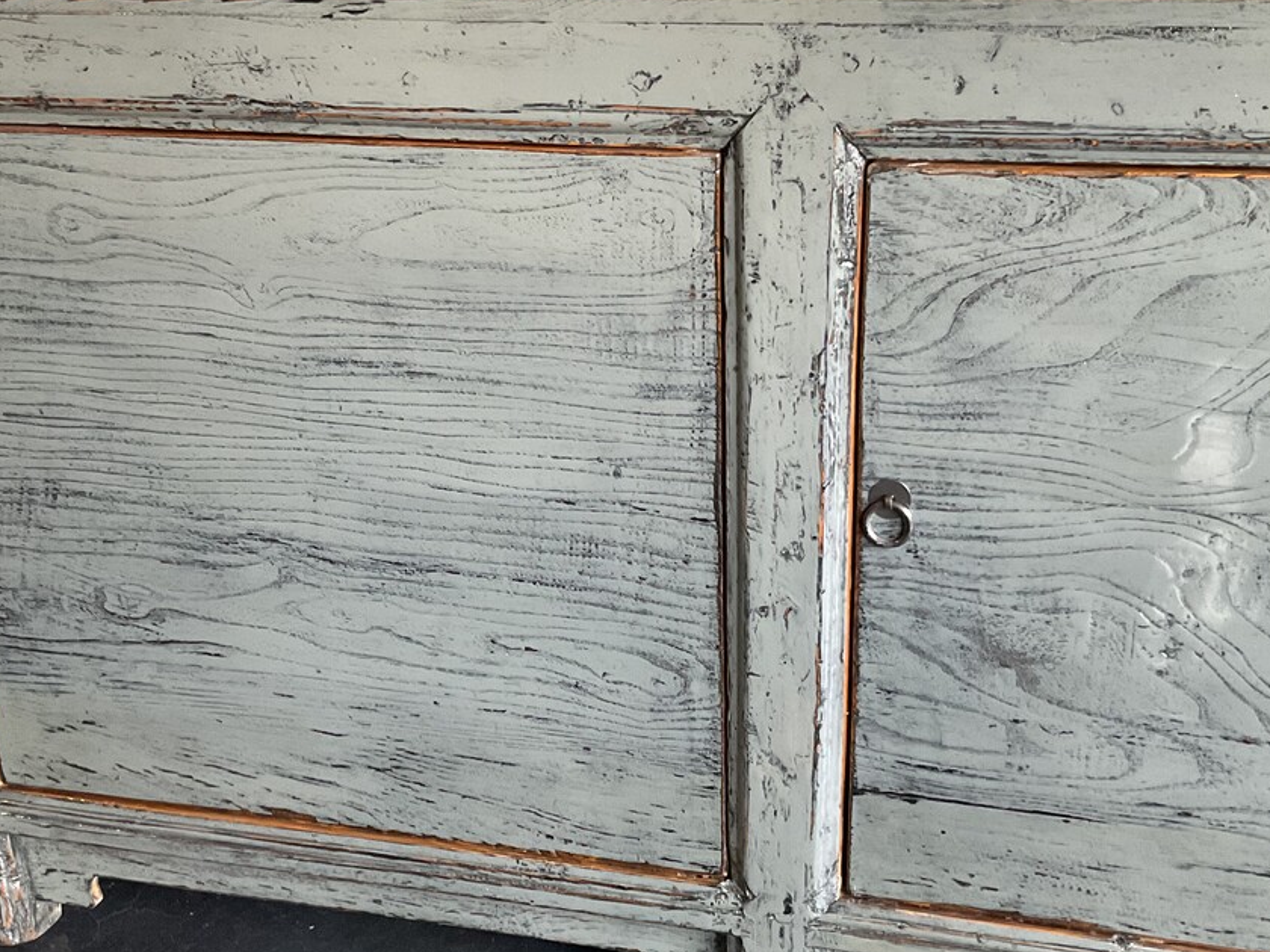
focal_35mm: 46
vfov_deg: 31.4
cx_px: 704
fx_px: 1688
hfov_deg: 41.2
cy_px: 567
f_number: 1.8
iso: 200
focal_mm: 3
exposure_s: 1/50
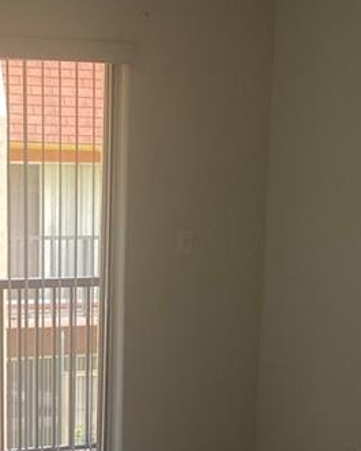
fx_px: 1228
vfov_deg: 20.0
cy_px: 478
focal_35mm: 92
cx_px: 30
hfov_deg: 16.5
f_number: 1.8
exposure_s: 1/120
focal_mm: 4.25
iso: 40
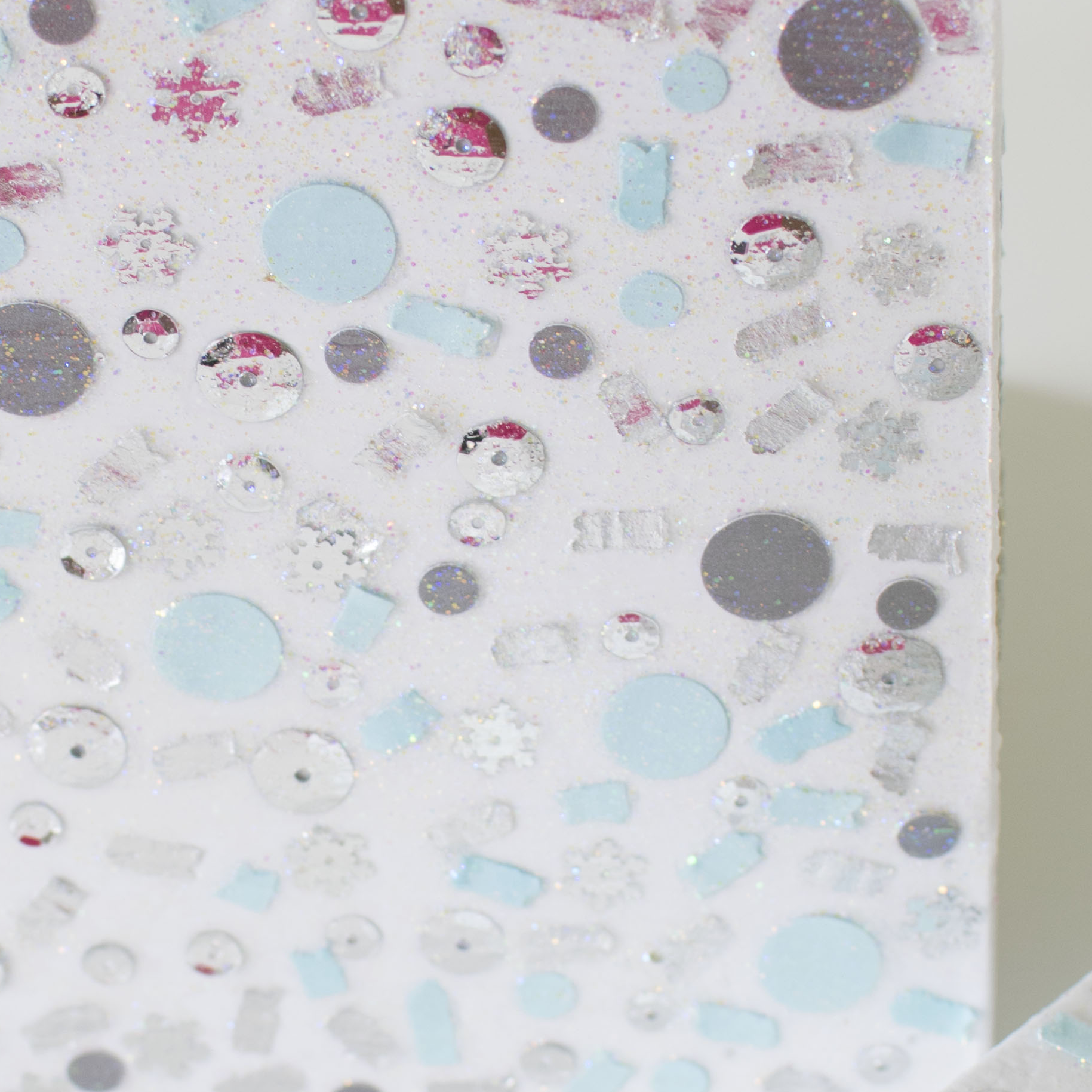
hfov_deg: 11.9
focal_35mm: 146
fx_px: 5225
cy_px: 781
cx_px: 378
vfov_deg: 11.9
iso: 200
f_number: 4
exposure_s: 1/50
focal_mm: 35
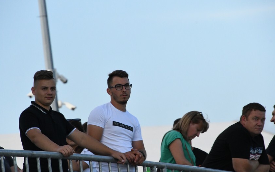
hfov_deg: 5.5
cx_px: 137
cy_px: 89
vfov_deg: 3.4
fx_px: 2879
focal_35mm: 384
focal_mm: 250
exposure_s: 1/6400
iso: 6400
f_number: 10
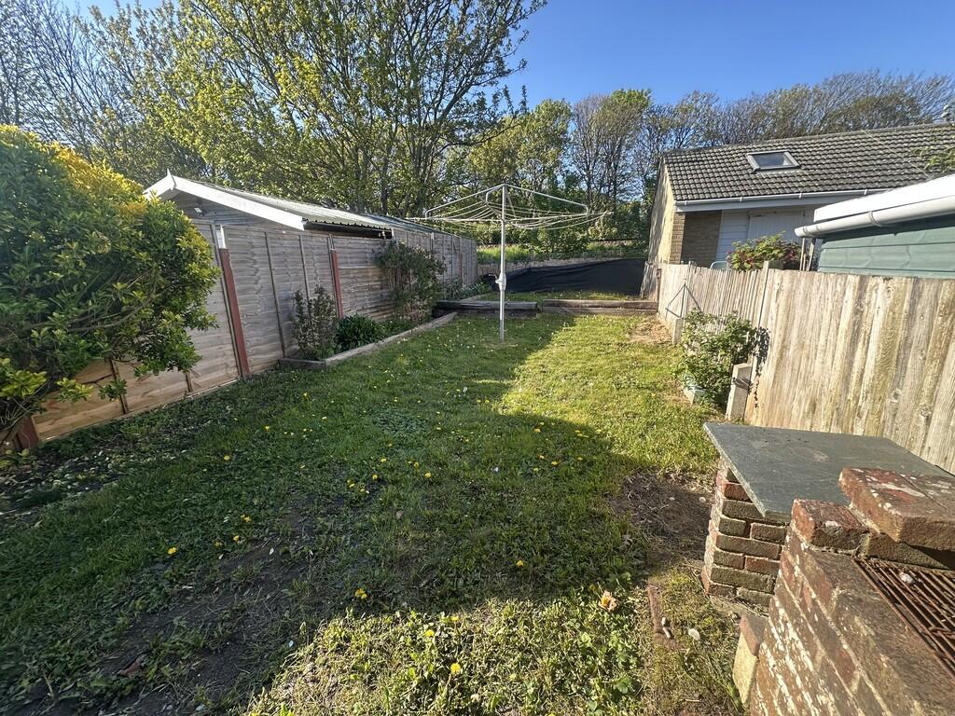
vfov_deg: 85.7
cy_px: 358
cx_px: 478
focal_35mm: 14
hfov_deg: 102.1
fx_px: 386
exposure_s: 1/332
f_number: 2.2
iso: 40
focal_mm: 2.22
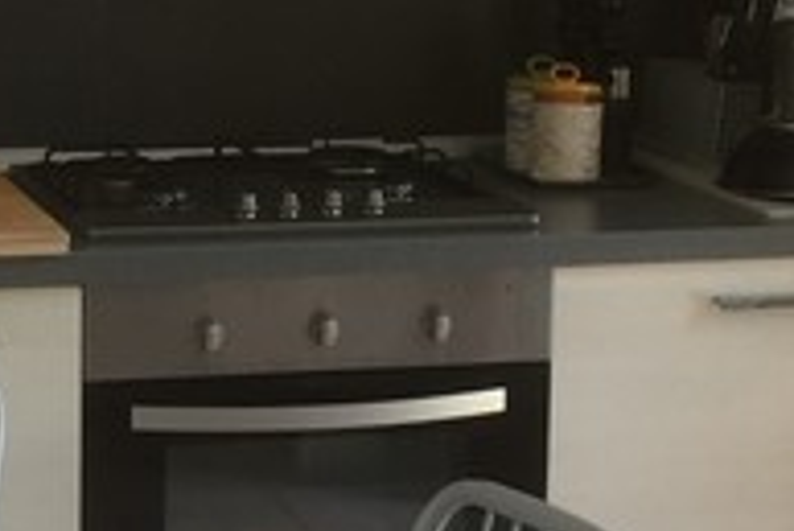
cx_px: 144
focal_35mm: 125
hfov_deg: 16.2
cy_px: 169
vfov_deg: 11.0
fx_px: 2759
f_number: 2.2
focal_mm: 4.15
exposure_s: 1/33
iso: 100
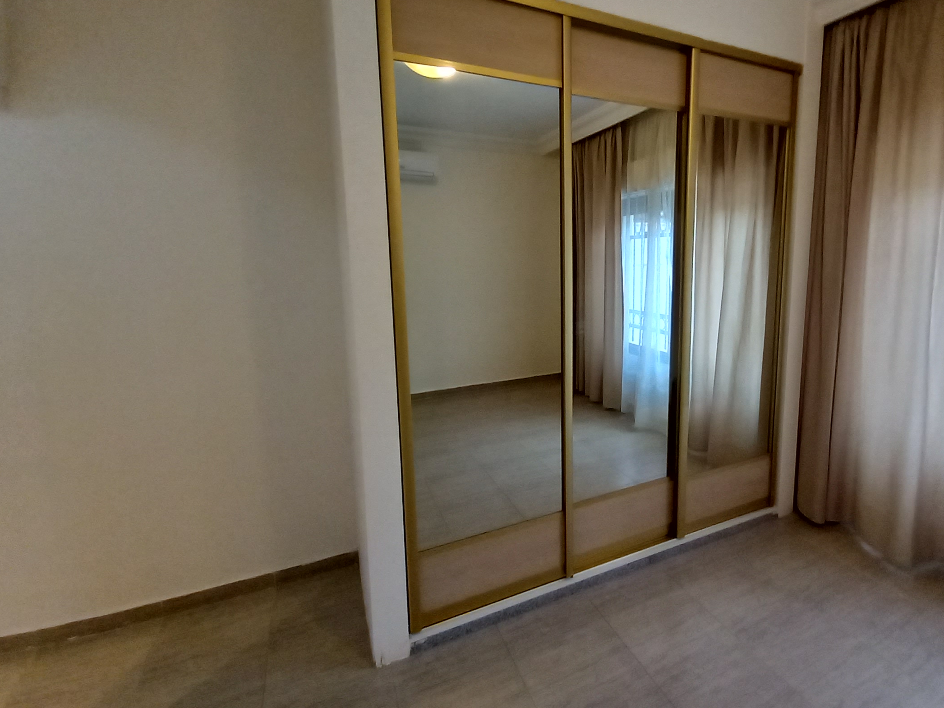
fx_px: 436
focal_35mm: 16
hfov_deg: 93.7
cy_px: 321
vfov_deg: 77.9
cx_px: 548
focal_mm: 1.13
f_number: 2.2
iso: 160
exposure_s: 1/33
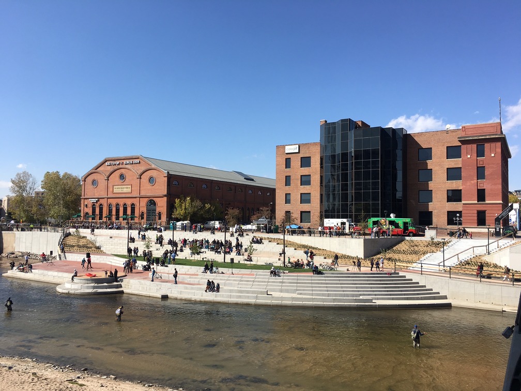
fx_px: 436
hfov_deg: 61.7
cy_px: 196
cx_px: 260
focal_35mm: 29
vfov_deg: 48.2
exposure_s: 1/1508
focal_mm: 4.15
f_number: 2.2
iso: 25
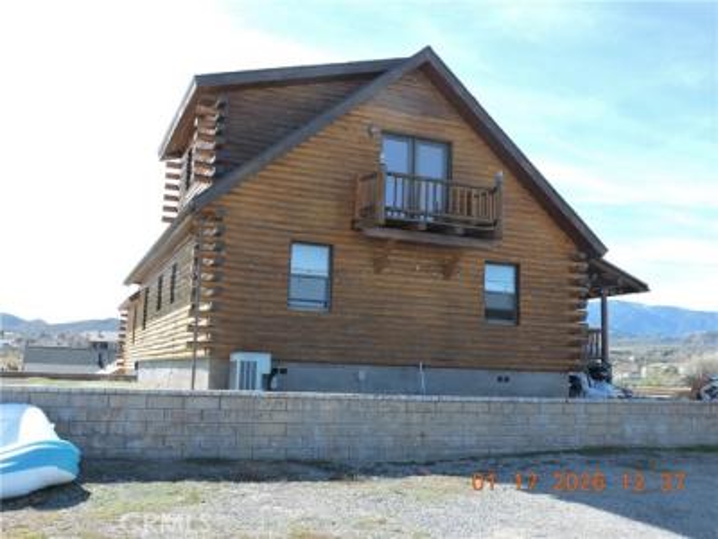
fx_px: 726
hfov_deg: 52.6
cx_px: 359
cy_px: 270
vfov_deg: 40.7
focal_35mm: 35
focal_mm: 6.2
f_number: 3.3
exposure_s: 1/400
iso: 100
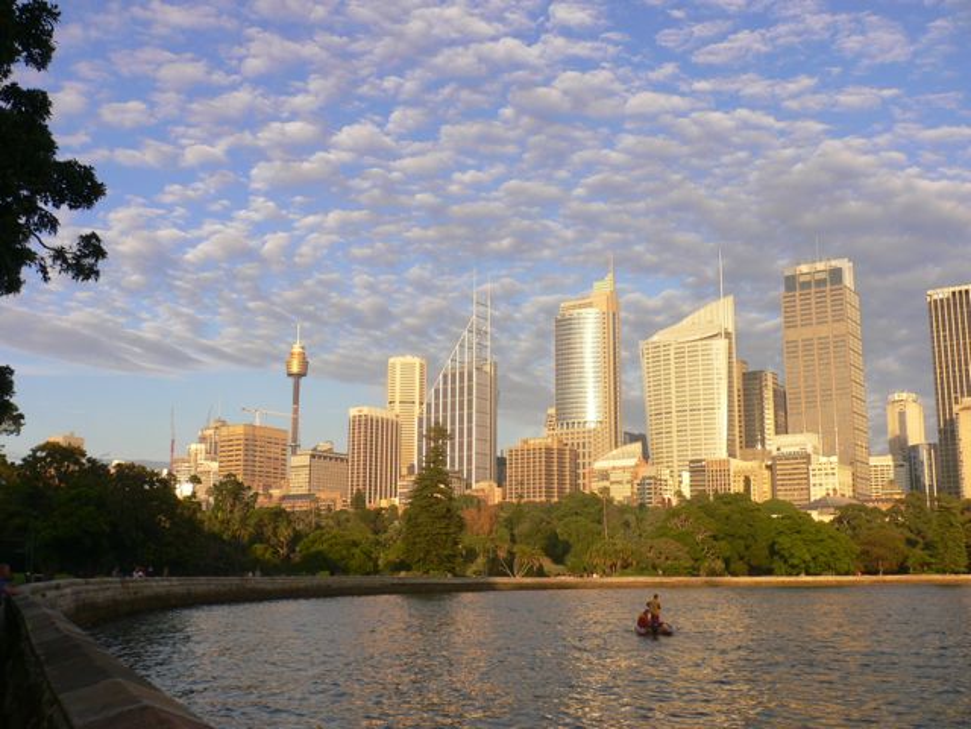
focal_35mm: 35
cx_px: 486
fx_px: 982
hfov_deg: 52.6
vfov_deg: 40.7
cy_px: 364
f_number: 5.6
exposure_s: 1/200
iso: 100
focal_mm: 5.8
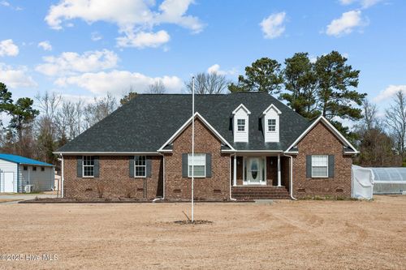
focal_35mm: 35
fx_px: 395
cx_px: 203
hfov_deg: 54.5
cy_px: 135
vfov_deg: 37.8
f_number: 13
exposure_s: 1/640
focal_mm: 35
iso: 400
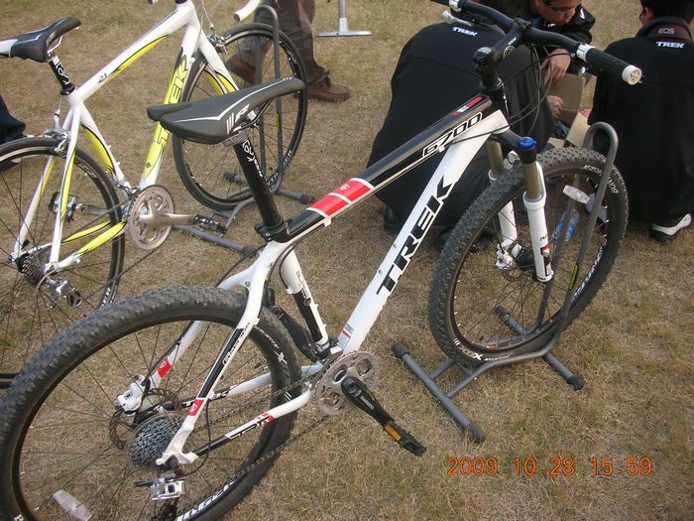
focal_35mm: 35
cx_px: 347
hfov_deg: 52.6
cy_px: 260
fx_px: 702
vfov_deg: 40.7
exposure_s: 1/93.3
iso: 50
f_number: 3
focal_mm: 5.8
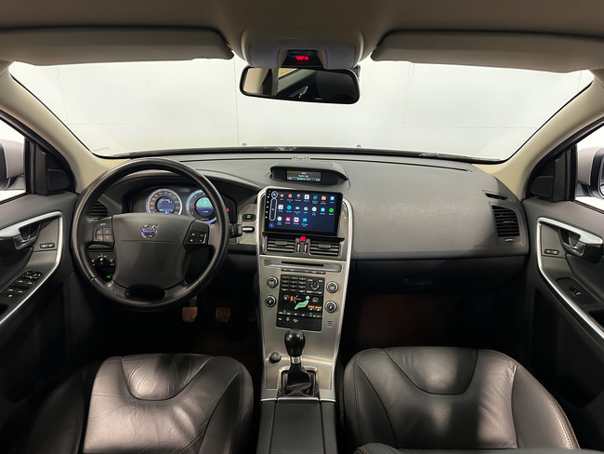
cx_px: 302
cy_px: 227
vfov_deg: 56.8
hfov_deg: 71.6
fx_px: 419
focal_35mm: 24
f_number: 1.8
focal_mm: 6.86
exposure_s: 1/60
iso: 640
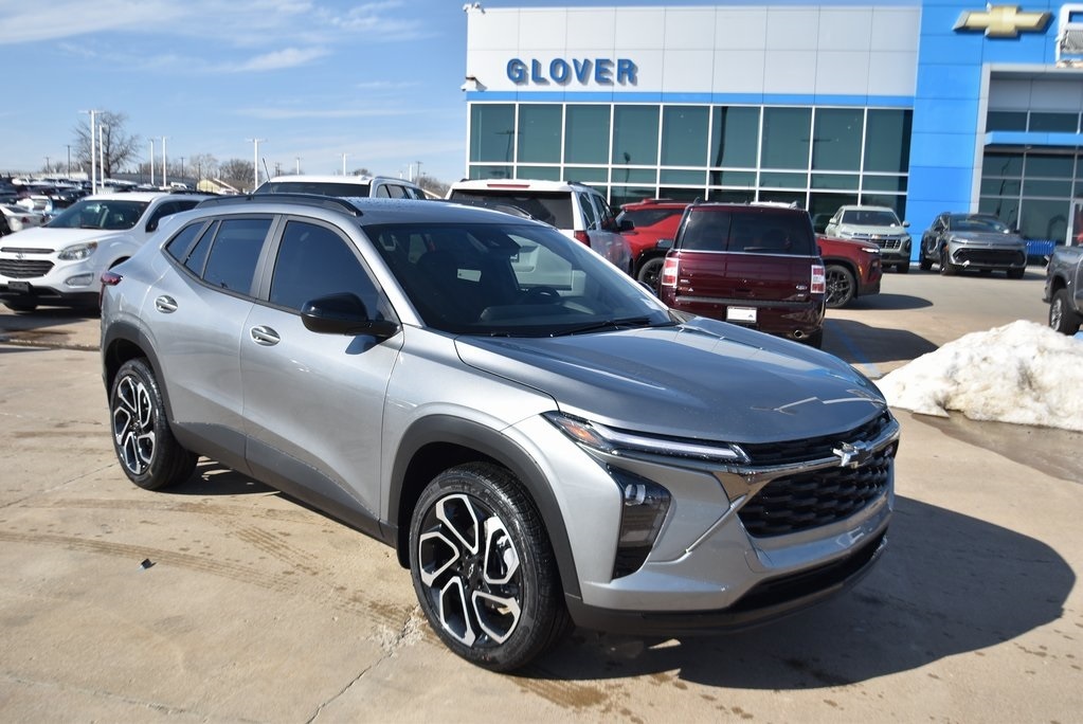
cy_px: 362
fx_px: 948
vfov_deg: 41.8
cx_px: 542
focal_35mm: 32
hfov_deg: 59.4
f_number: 4.5
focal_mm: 21
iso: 100
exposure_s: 1/800
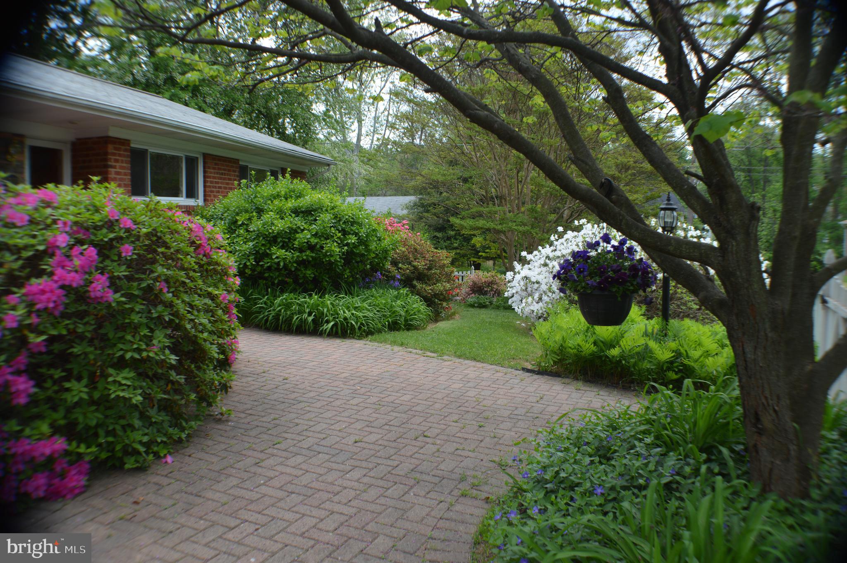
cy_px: 282
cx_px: 424
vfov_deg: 36.8
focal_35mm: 36
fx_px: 846
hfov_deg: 53.2
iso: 100
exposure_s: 1/125
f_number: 5.6
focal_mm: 24
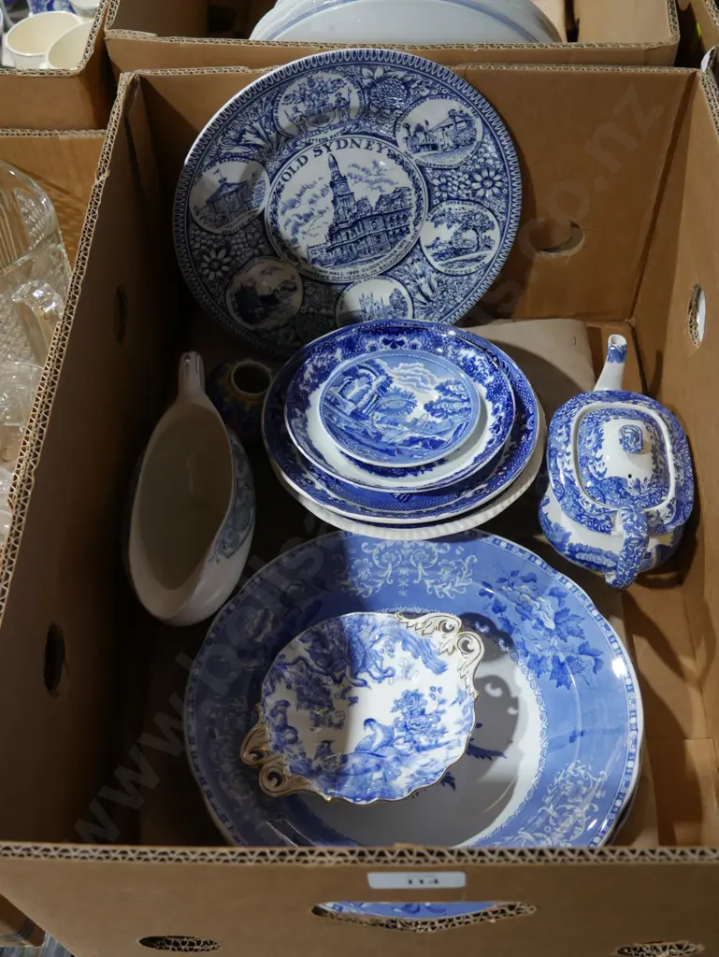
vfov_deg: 49.0
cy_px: 478
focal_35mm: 38
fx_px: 1052
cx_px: 360
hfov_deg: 37.8
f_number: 4.1
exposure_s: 1/60
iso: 800
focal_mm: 19
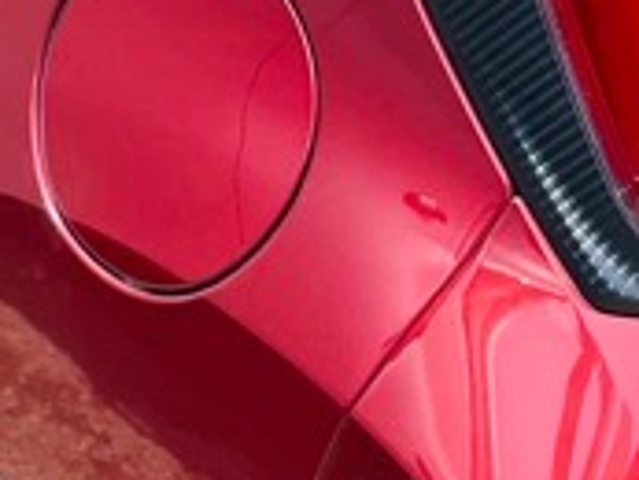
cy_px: 30
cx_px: 325
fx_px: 2771
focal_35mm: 150
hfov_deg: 13.2
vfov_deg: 9.8
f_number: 1.6
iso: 32
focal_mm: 4.2
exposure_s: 1/1052
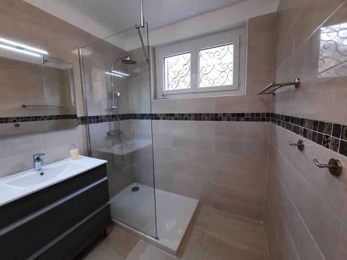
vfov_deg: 89.9
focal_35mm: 13
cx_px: 174
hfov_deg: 106.2
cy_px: 130
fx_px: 130
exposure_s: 1/50
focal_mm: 1.74
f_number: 2.2
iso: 100
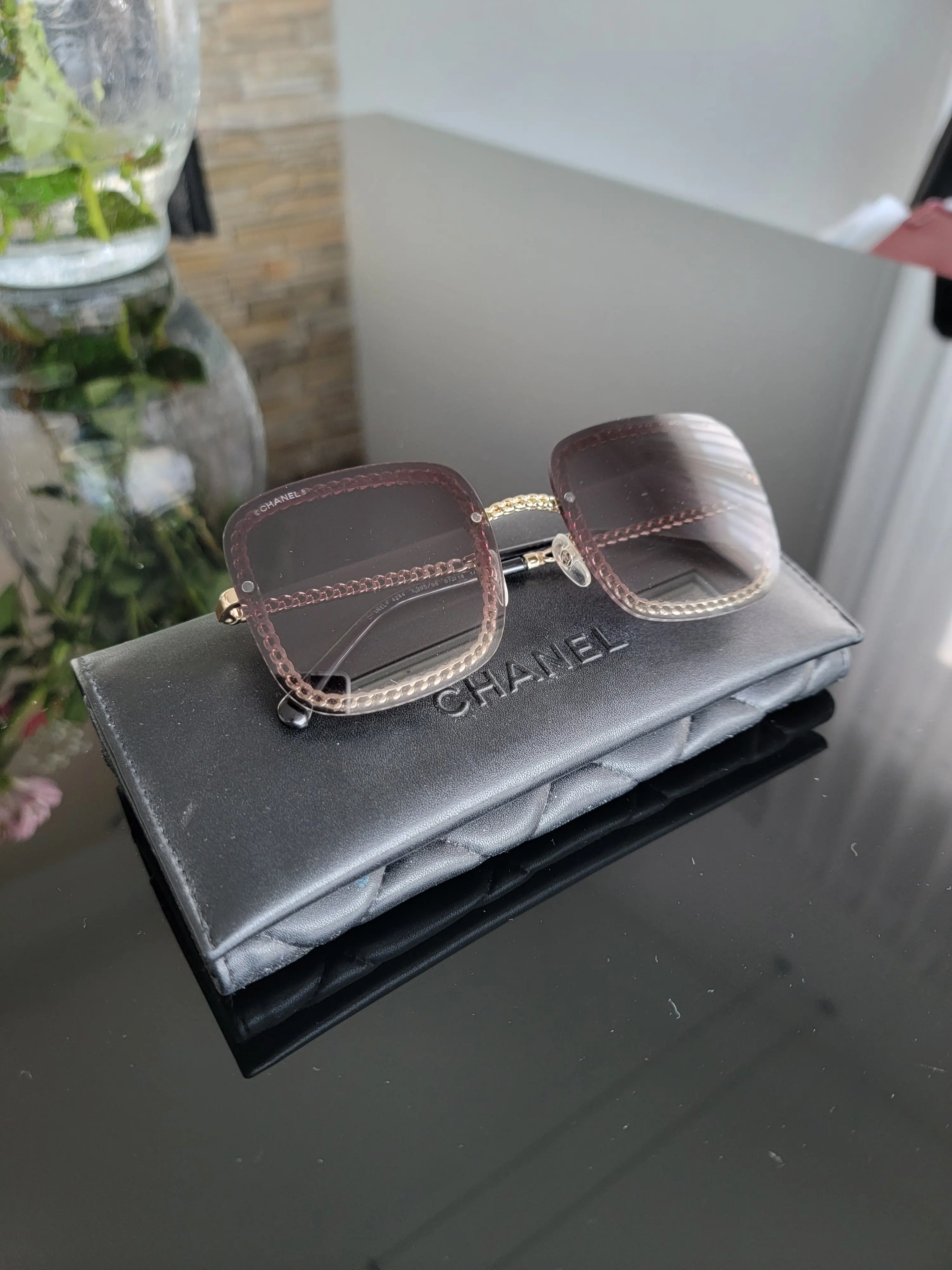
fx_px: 880
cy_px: 635
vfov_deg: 71.6
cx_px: 476
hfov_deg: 56.8
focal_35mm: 24
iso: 200
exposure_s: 1/40
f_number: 1.8
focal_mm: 6.7
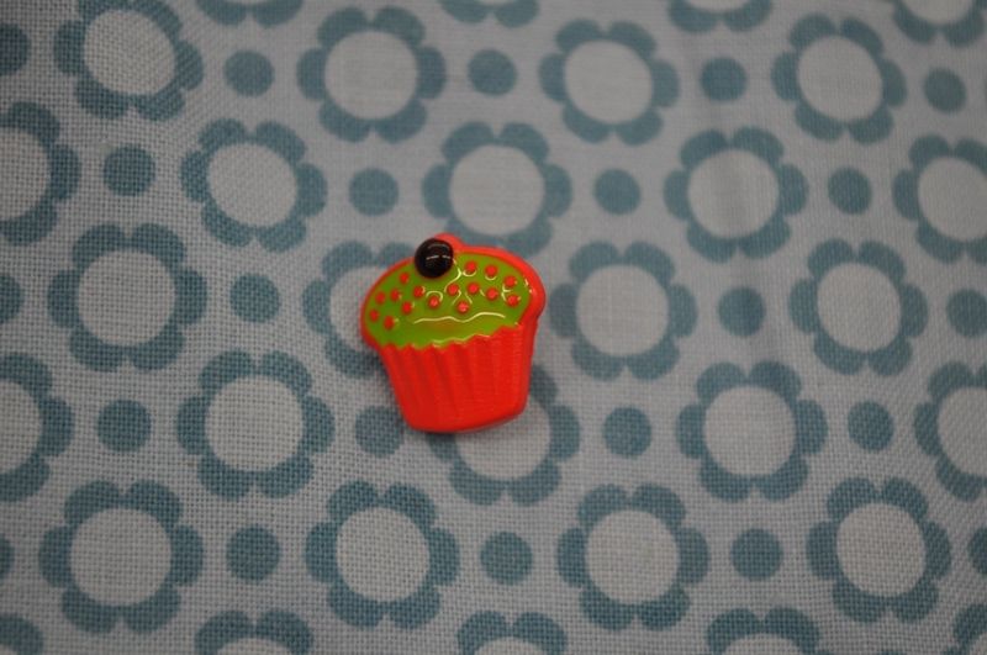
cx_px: 494
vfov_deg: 17.4
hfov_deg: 26.0
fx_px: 2135
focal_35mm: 78
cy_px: 328
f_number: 5.6
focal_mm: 52
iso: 400
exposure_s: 1/60
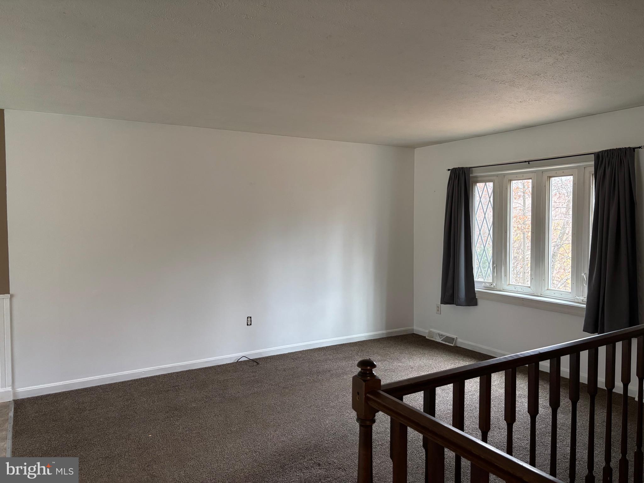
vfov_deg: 53.1
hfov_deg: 67.3
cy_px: 242
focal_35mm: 26
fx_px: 484
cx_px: 322
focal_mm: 5.96
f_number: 1.6
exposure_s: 1/60
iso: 250
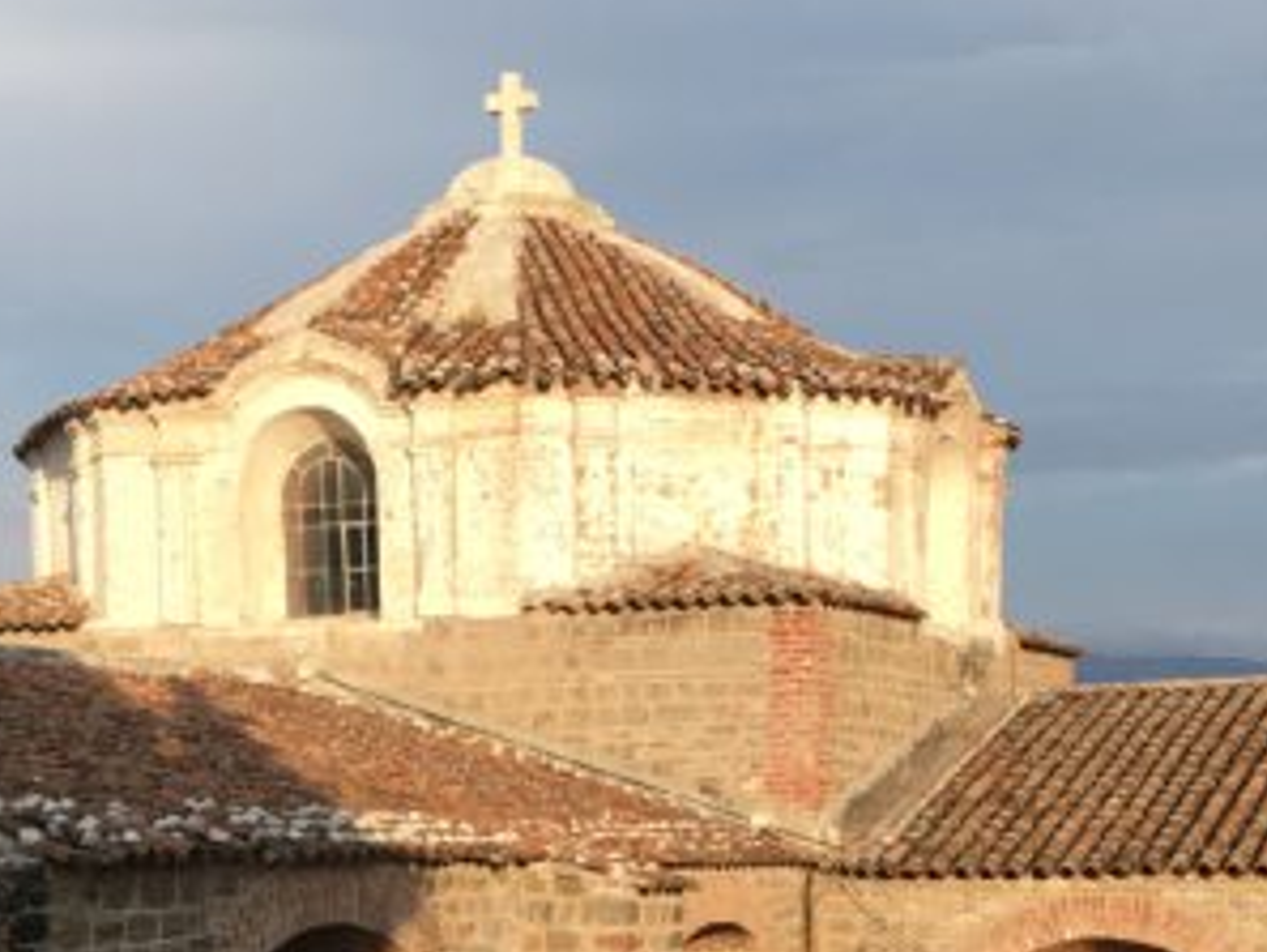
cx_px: 478
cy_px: 1059
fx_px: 2746
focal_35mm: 75
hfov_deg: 25.9
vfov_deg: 18.8
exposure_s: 1/718
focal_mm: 4.15
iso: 25
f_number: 2.2
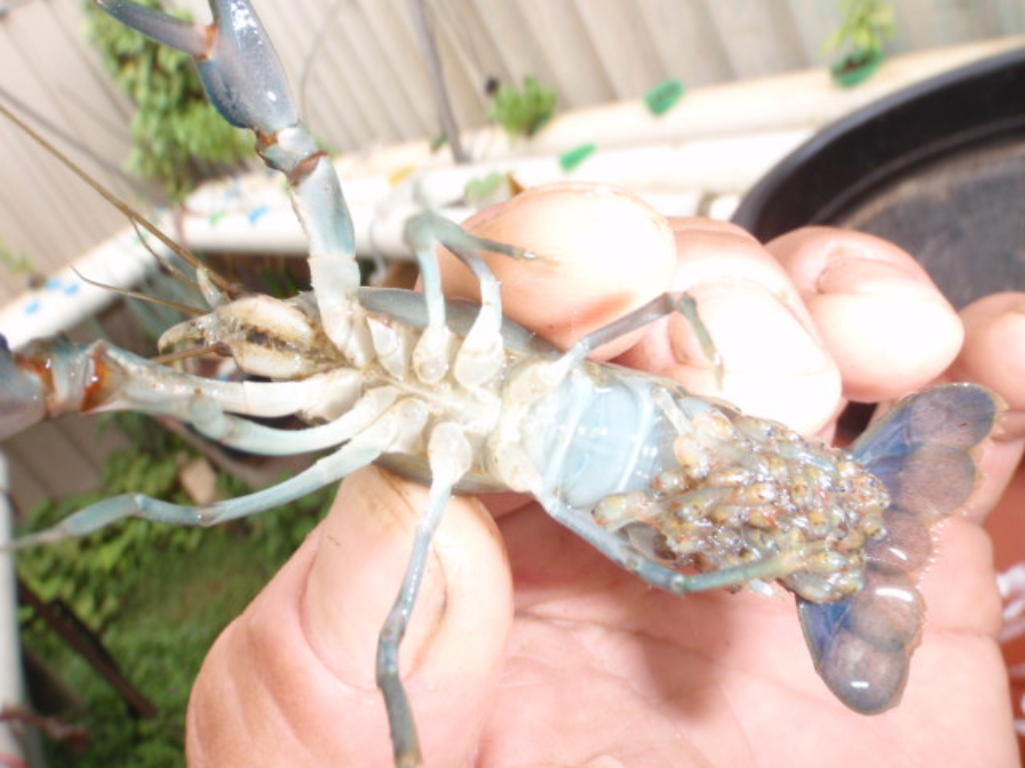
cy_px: 384
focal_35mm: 28
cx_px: 512
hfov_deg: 63.4
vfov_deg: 49.7
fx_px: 829
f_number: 5
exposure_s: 1/40
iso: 64
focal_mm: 5
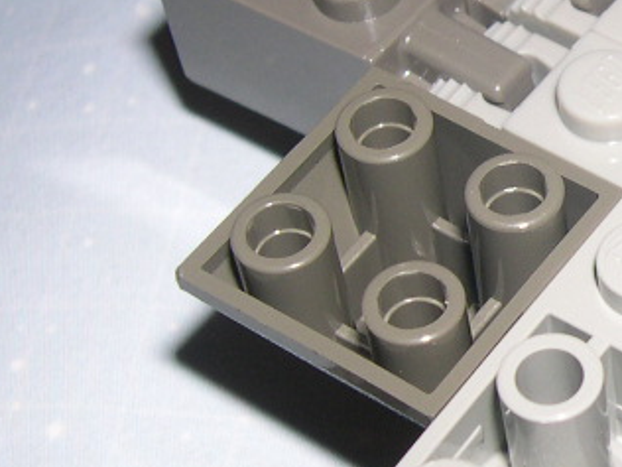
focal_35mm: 123
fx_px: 2210
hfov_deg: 15.1
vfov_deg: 12.0
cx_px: 864
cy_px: 181
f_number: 7.6
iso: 100
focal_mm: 8
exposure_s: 1/60
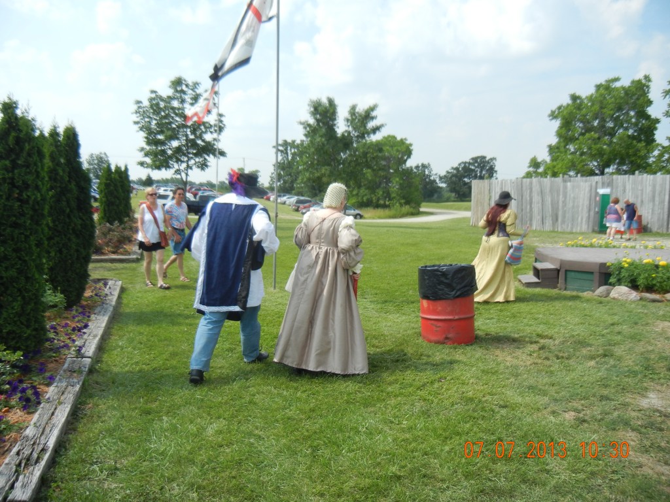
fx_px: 581
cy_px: 251
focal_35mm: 30
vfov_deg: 46.8
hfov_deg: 60.0
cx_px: 335
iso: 160
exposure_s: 1/282
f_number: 7
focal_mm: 5.4
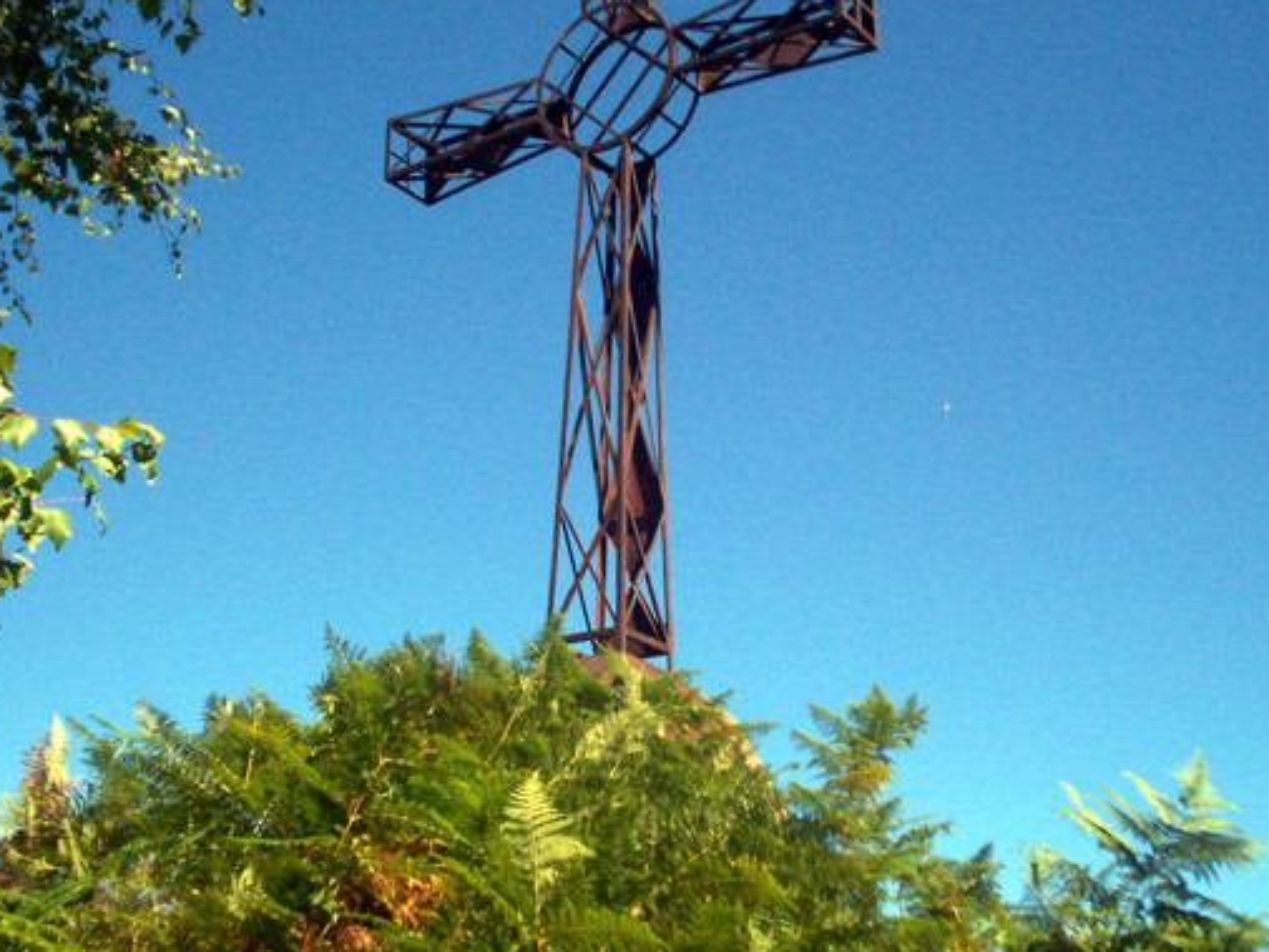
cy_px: 450
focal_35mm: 57
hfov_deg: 33.8
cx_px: 689
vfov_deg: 25.7
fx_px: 2090
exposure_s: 1/897
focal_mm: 5.9
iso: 100
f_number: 4.5
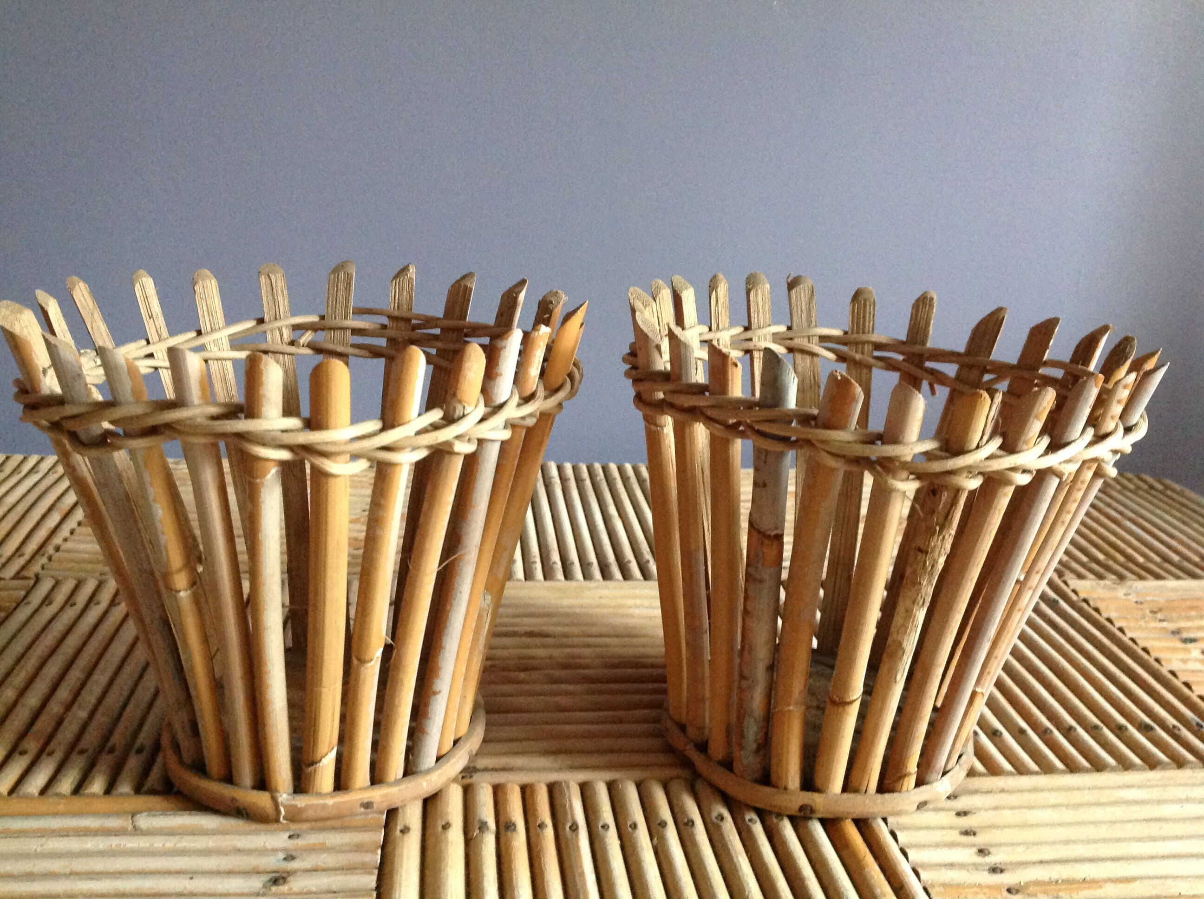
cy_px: 450
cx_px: 602
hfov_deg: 52.7
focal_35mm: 35
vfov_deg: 40.6
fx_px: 1216
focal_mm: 4.28
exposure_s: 1/15
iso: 500
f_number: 2.4
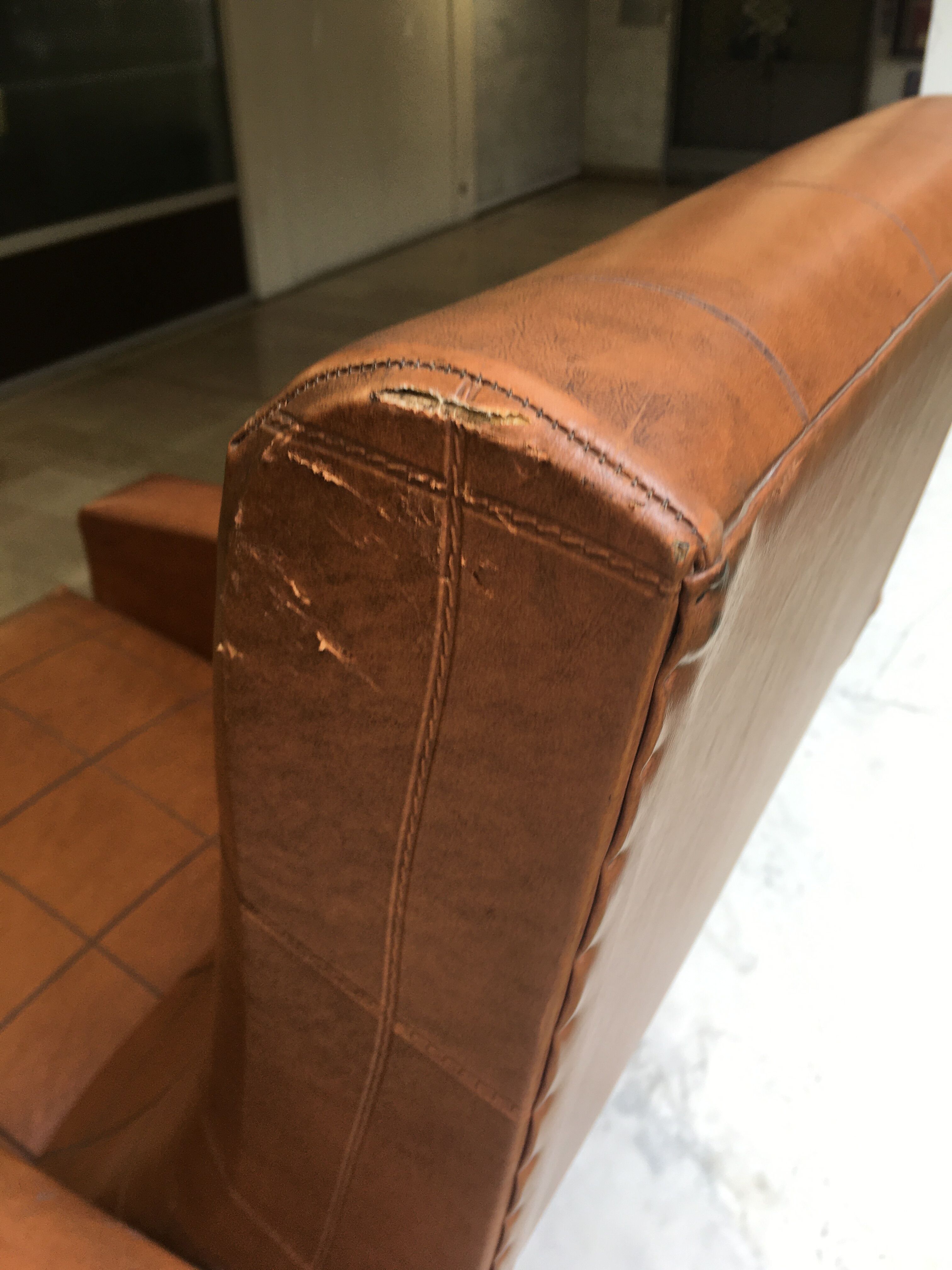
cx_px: 476
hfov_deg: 48.2
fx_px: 1063
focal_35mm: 29
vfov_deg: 61.7
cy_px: 635
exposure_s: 1/50
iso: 32
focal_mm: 4.15
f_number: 2.2
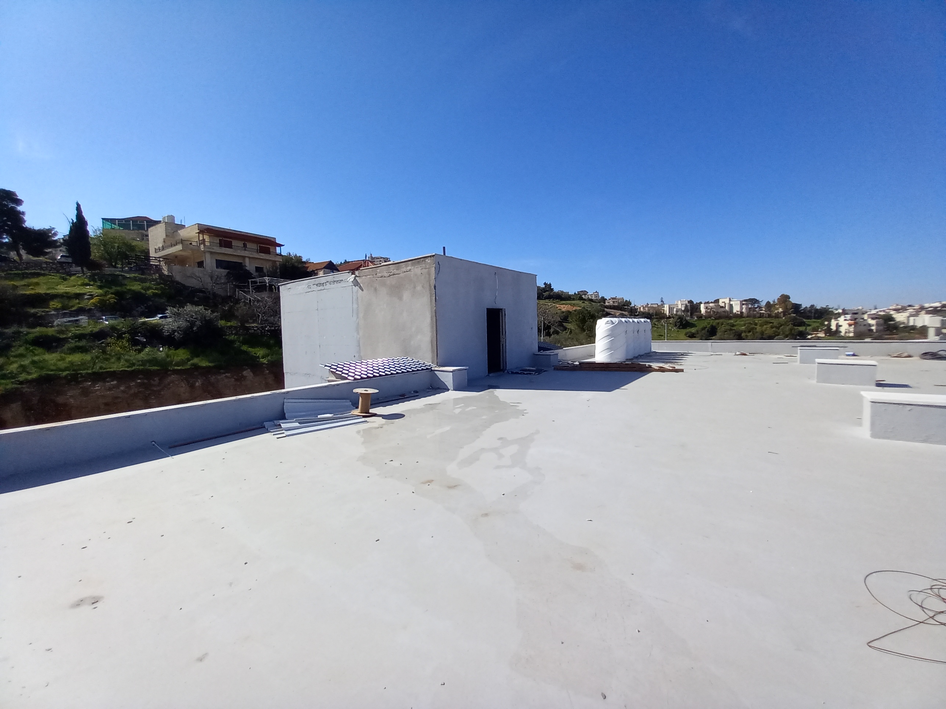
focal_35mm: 13
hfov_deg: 106.2
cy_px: 354
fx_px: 355
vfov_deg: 89.9
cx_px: 473
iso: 50
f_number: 2.2
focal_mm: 1.13
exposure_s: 1/1695
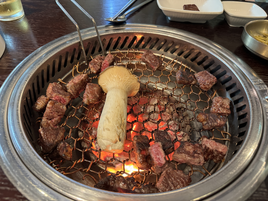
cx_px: 134
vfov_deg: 56.8
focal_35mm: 24
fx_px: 186
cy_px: 100
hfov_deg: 71.6
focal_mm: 6.76
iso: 500
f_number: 1.78
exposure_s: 1/60
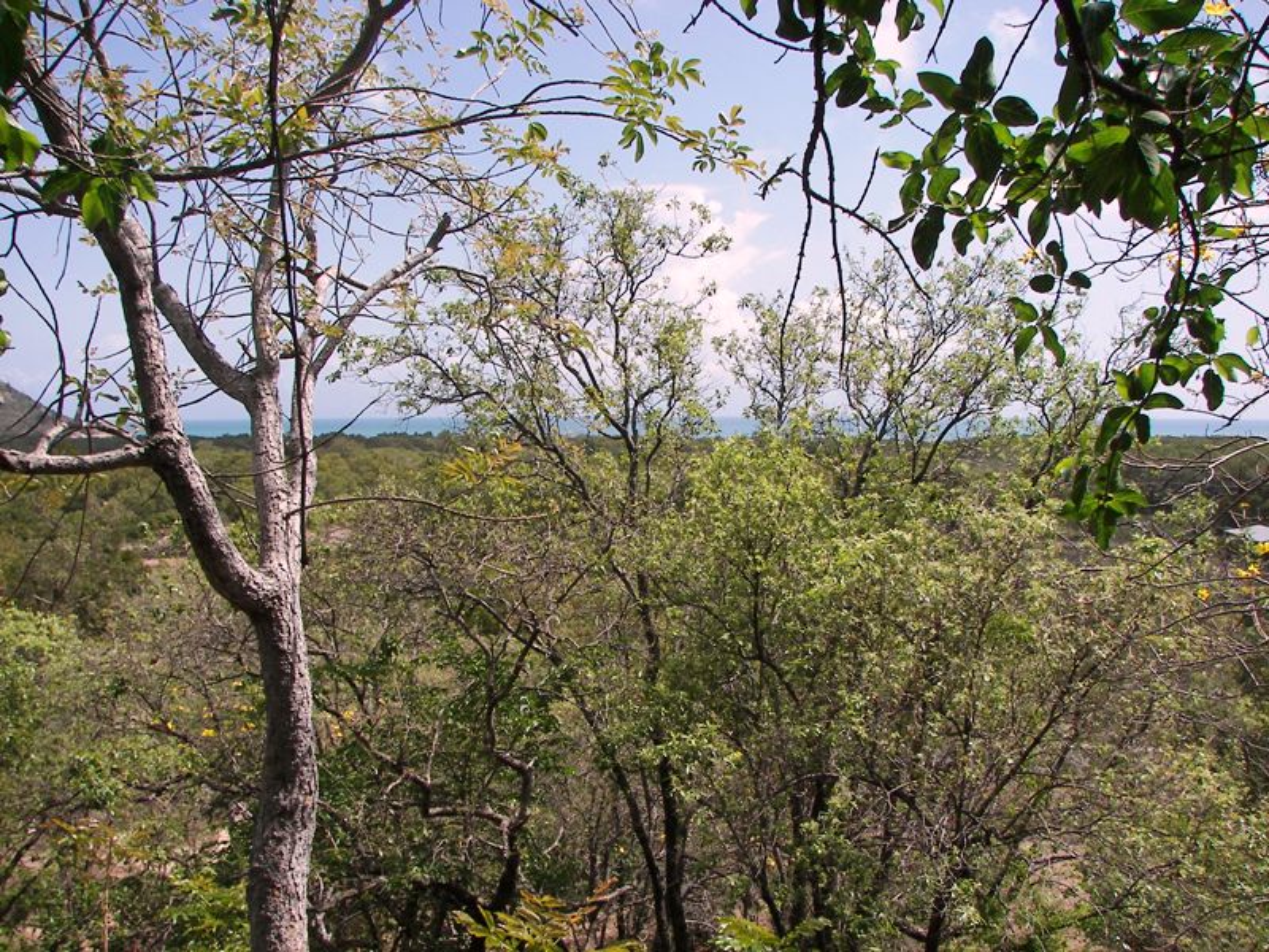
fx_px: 1320
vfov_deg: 39.7
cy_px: 476
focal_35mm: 36
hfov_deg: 51.4
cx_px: 634
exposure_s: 1/800
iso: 50
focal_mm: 6
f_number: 4
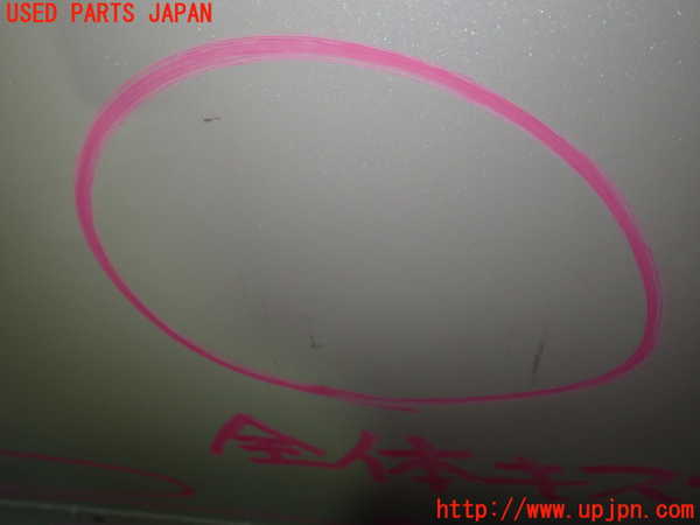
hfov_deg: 60.0
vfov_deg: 46.8
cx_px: 350
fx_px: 607
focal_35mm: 30
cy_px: 262
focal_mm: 5.4
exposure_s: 1/125
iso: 250
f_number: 2.3
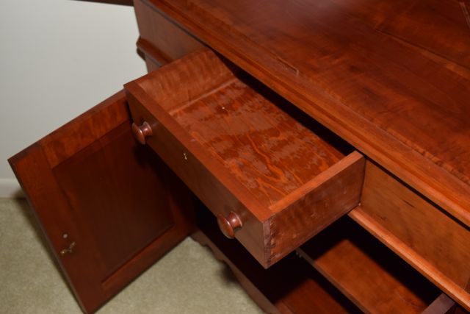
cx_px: 235
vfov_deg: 35.5
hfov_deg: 51.3
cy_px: 157
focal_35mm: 38
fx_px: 490
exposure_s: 1/125
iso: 400
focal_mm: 25
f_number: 5.6
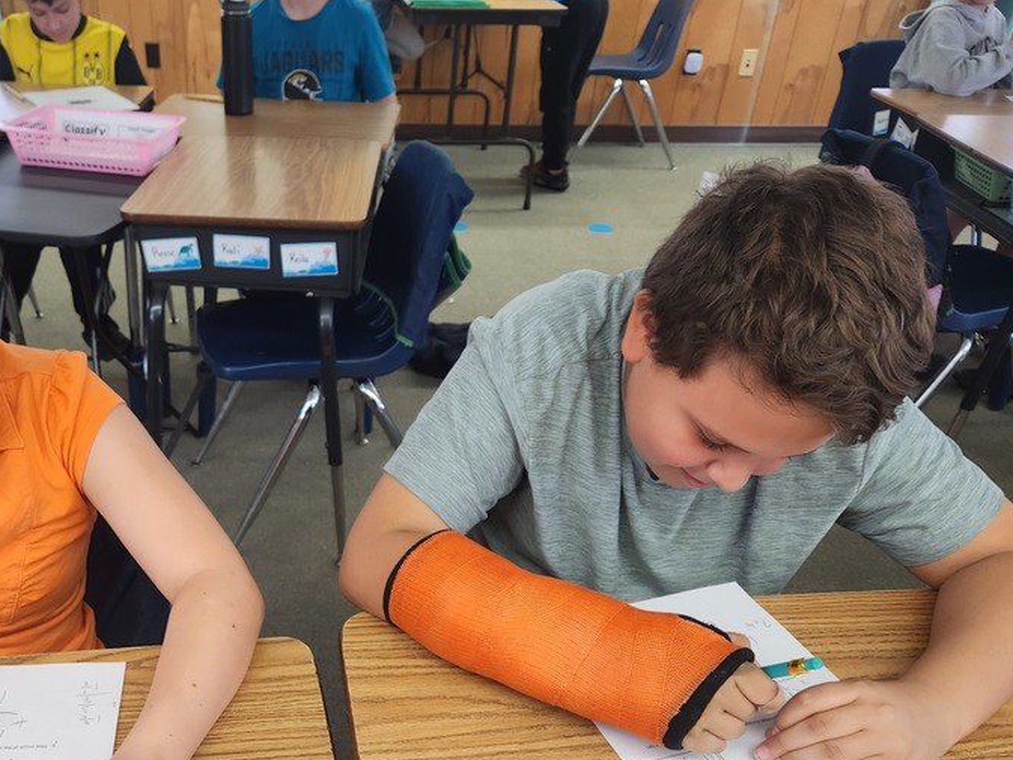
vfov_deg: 39.7
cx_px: 328
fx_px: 1024
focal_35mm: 35
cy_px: 564
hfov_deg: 51.5
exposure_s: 1/120
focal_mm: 5.4
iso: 160
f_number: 1.8
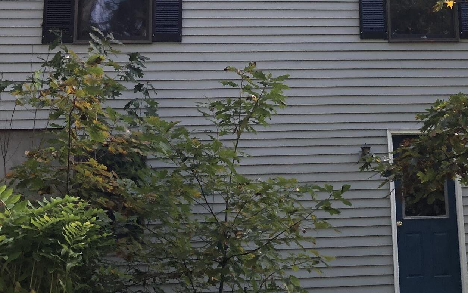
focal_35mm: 71
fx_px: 906
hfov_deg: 28.5
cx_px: 362
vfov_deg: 18.0
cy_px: 27
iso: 20
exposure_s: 1/165
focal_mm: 3.99
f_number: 1.8
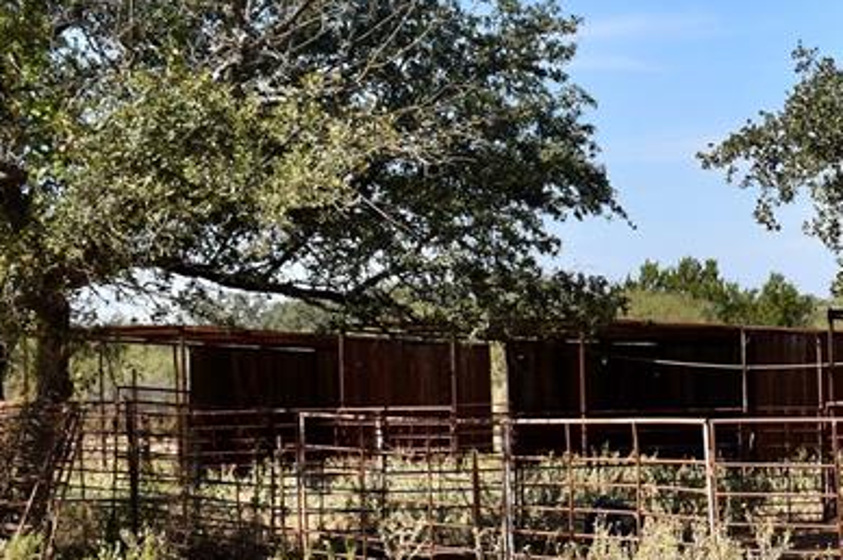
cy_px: 441
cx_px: 993
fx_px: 2410
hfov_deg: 18.8
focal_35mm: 103
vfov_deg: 13.2
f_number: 10
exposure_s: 1/200
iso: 100
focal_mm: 26
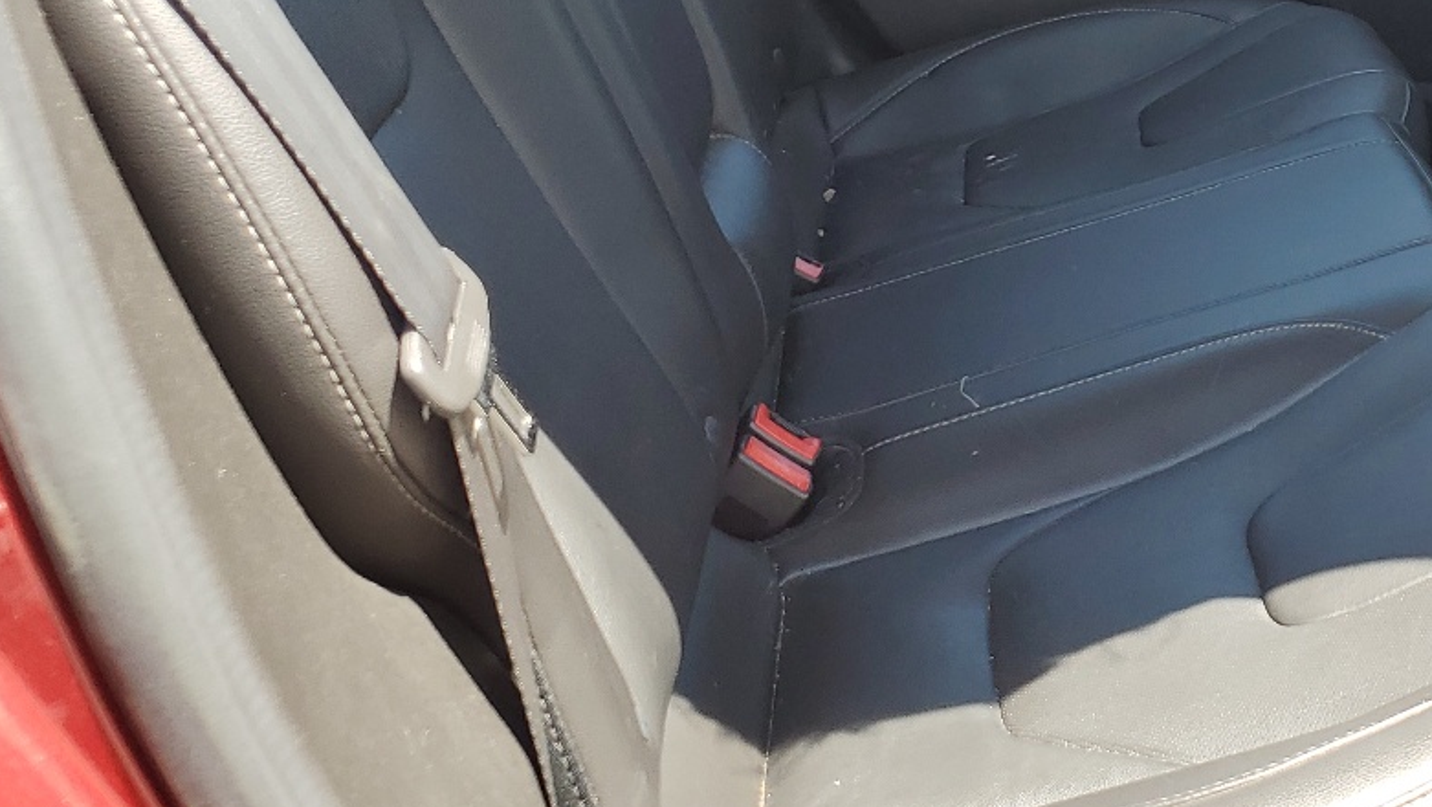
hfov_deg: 33.4
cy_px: 84
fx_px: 2203
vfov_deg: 20.3
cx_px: 1375
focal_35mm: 58
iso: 50
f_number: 1.5
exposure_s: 1/357
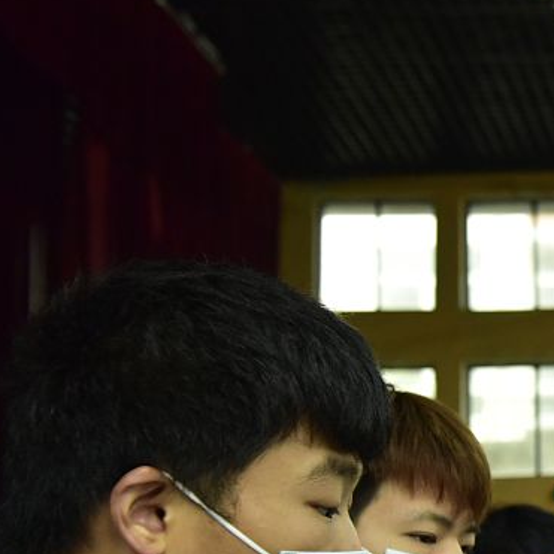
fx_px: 1593
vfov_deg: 19.3
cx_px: 887
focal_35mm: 88
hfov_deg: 17.3
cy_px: 516
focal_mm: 32
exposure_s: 1/80
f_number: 4.5
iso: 2500
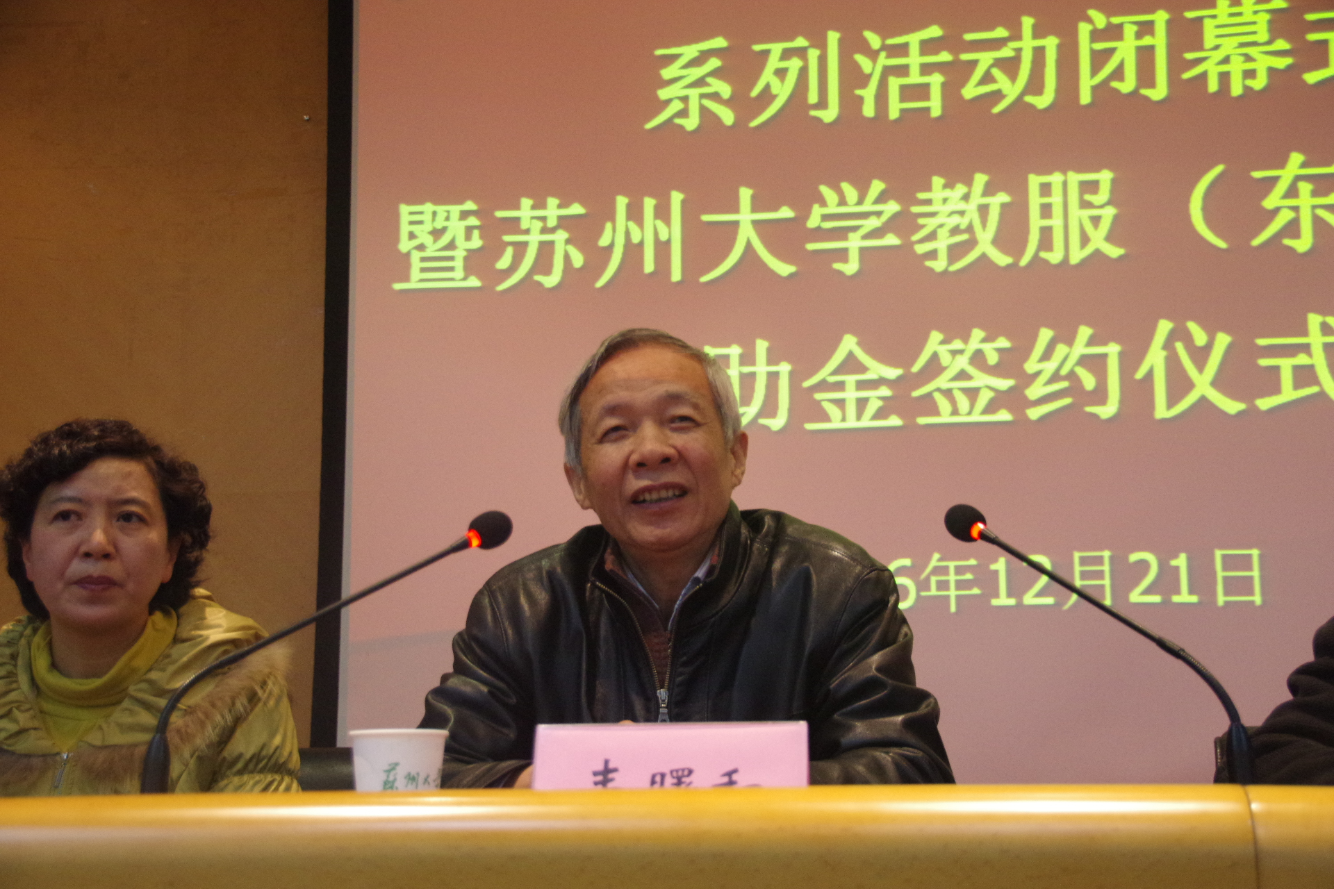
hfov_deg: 36.2
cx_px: 667
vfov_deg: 24.6
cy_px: 444
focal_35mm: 55
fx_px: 2038
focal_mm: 37
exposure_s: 1/50
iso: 3200
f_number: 4
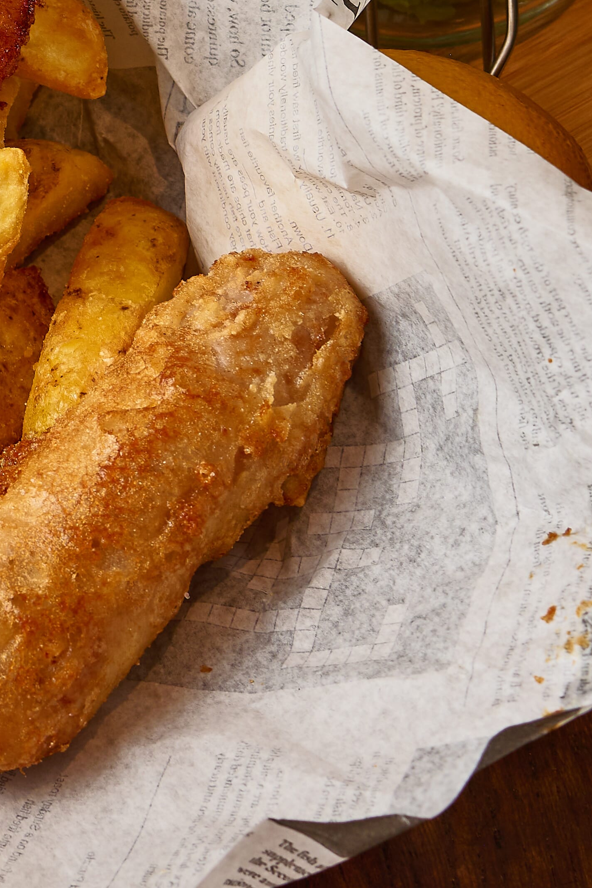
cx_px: -139
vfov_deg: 9.4
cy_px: -41
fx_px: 5327
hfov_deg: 6.3
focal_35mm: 216
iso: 160
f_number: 8
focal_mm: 56
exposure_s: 1/80
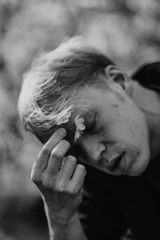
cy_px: 120
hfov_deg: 16.1
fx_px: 567
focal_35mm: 85
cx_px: 80
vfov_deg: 23.9
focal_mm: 85
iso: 100
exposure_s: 1/2500
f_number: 1.6
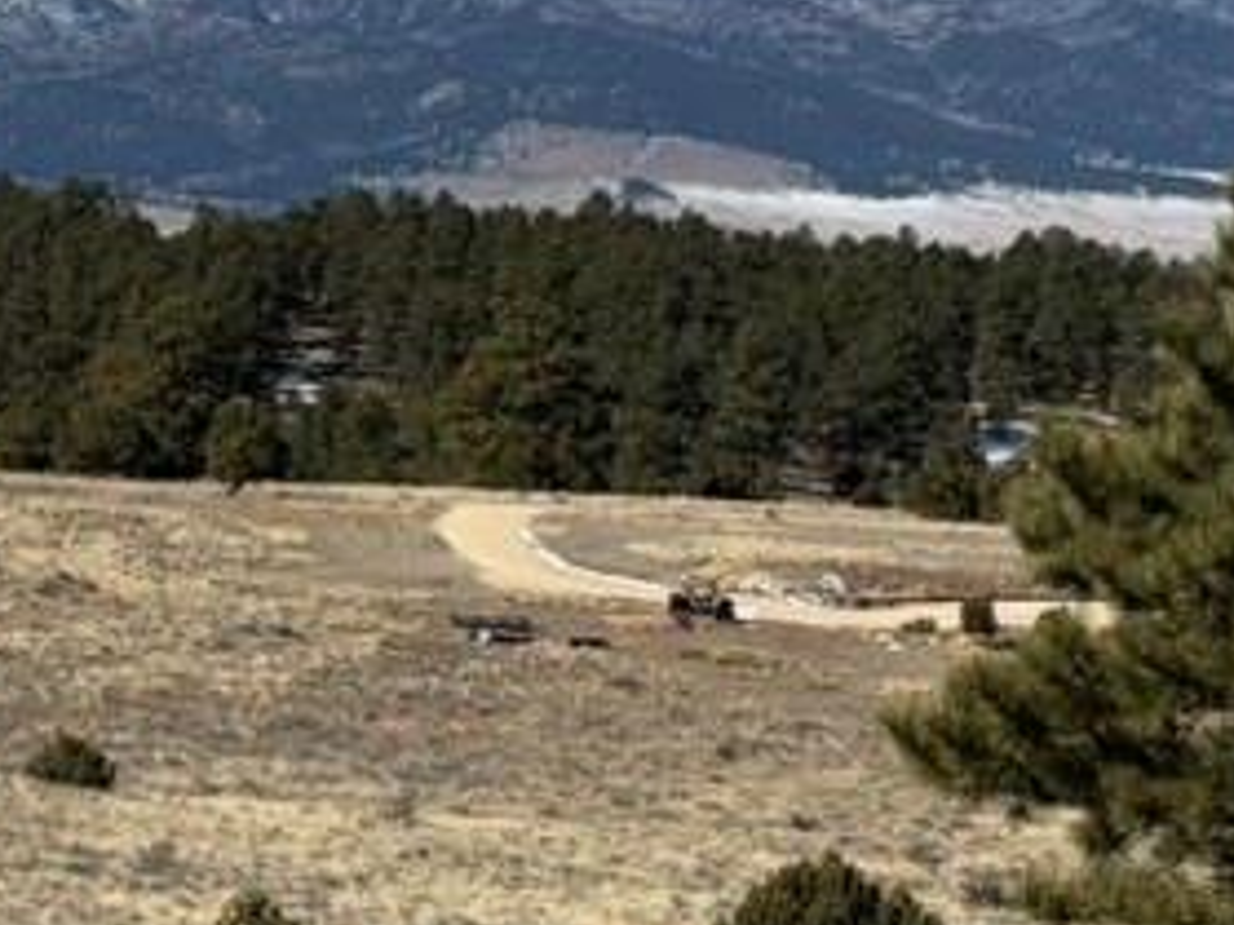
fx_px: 6271
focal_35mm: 176
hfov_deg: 11.2
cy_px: 53
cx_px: 150
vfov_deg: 8.4
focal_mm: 6.76
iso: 64
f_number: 1.78
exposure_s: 1/7143
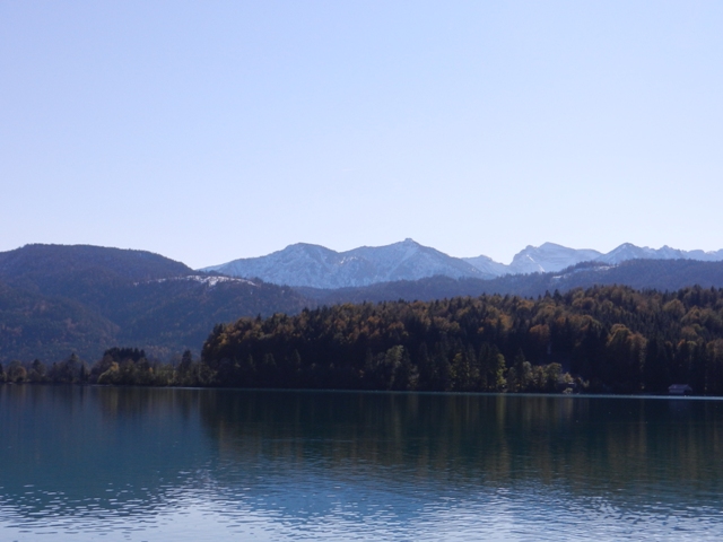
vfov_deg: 24.4
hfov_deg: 32.2
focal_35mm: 60
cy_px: 271
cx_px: 362
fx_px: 1253
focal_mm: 10.9
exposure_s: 1/1600
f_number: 4.5
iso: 160
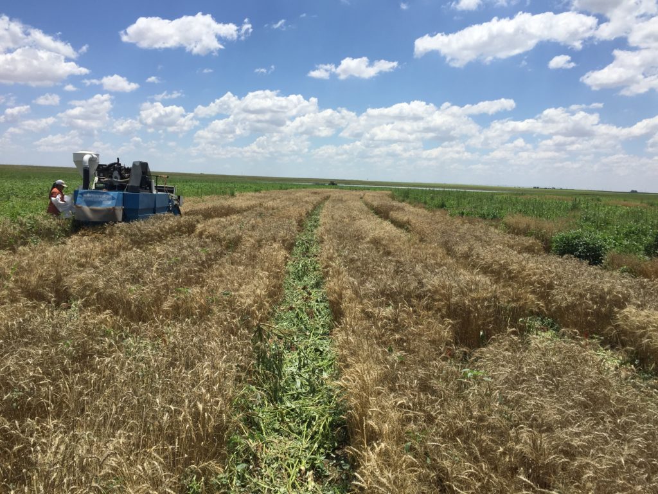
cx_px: 329
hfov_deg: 61.7
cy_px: 247
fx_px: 551
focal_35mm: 29
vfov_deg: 48.2
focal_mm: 4.15
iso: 32
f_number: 2.2
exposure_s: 1/2825
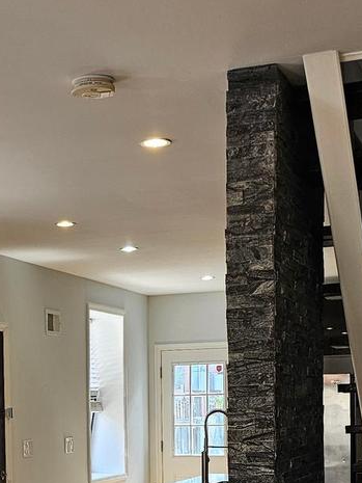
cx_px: 8
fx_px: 1059
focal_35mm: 76
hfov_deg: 18.9
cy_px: 463
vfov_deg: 24.7
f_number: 1.7
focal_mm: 6.3
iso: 64
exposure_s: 1/120
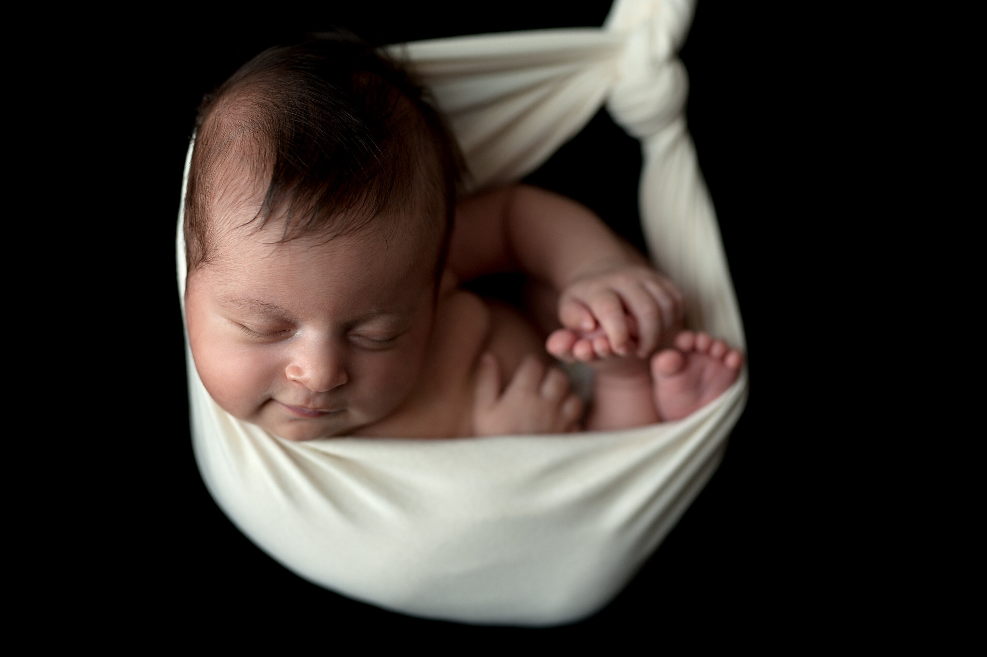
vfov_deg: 27.0
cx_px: 494
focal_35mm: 50
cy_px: 328
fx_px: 1370
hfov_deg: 39.6
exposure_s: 1/250
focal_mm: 50
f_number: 2.2
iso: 200
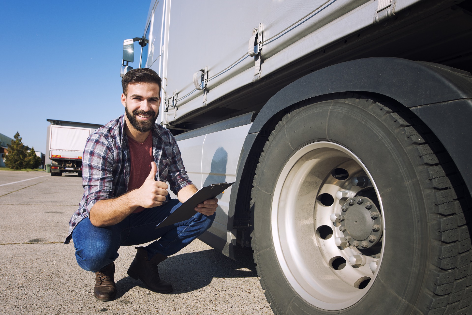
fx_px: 262
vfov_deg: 62.0
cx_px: 236
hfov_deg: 84.0
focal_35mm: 20
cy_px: 158
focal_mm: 20
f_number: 6.3
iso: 320
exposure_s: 1/1000
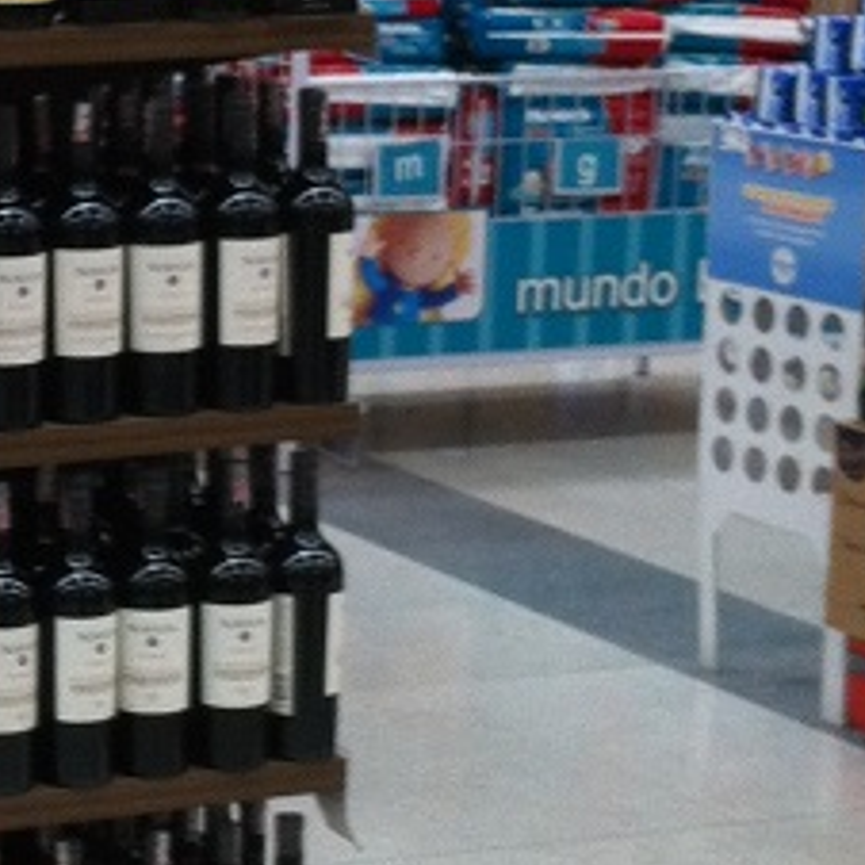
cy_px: 415
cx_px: -266
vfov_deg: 12.3
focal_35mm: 142
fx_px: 4015
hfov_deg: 11.9
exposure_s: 1/40
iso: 100
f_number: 2.8
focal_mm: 3.85
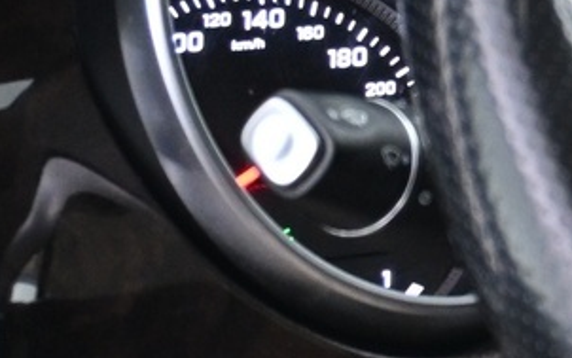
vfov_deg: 5.5
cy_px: 93
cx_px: 1163
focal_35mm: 238
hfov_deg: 8.4
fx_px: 3707
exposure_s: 1/10
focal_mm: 29
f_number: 4.8
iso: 1600
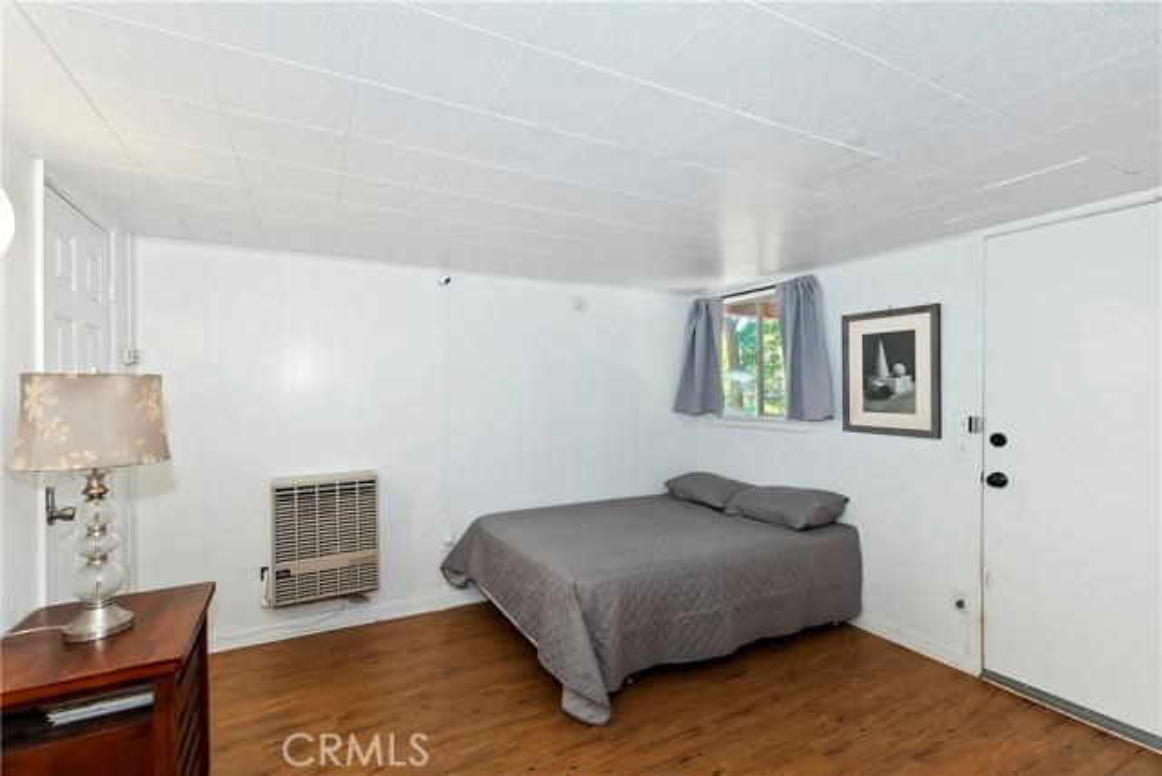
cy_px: 388
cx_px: 581
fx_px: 484
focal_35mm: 15
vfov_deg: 77.4
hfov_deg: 100.4
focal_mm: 10
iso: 400
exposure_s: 1/30
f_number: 8
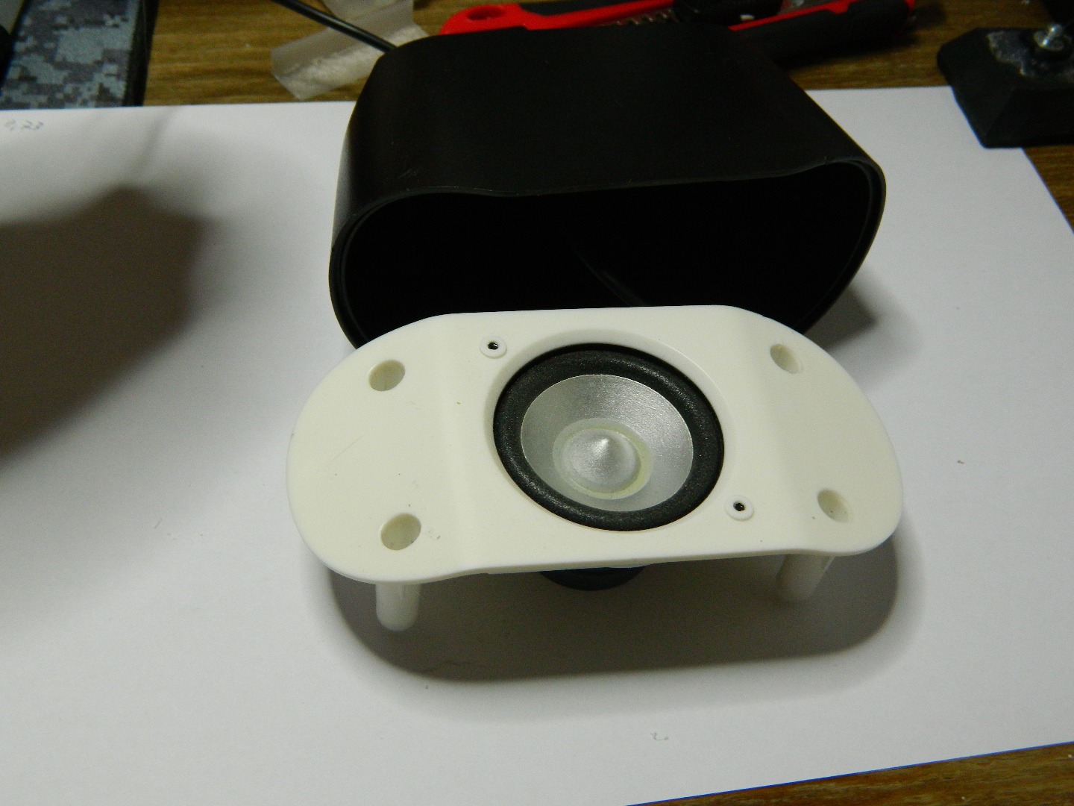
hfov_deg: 45.8
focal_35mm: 41
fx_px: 1272
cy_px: 403
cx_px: 537
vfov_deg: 35.1
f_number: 3.5
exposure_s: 1/40
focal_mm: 7.3
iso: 250
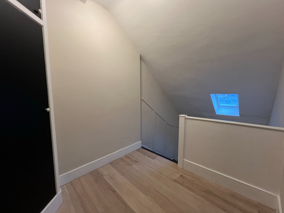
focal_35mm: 13
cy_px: 106
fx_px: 107
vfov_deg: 89.9
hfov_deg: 106.2
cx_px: 142
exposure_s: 1/50
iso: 160
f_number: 1.8
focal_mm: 1.57
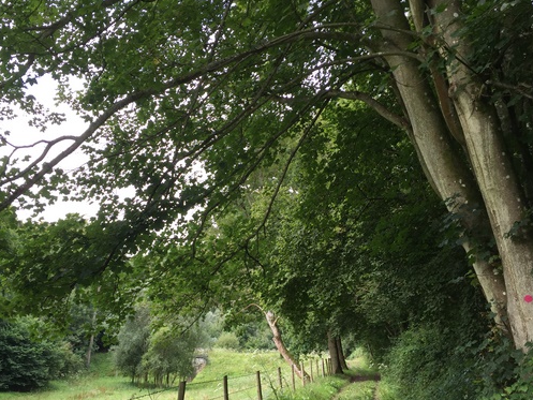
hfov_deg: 52.5
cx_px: 232
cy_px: 219
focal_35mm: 35
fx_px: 539
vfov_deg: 40.7
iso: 32
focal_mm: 4.15
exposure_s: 1/191
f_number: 2.2
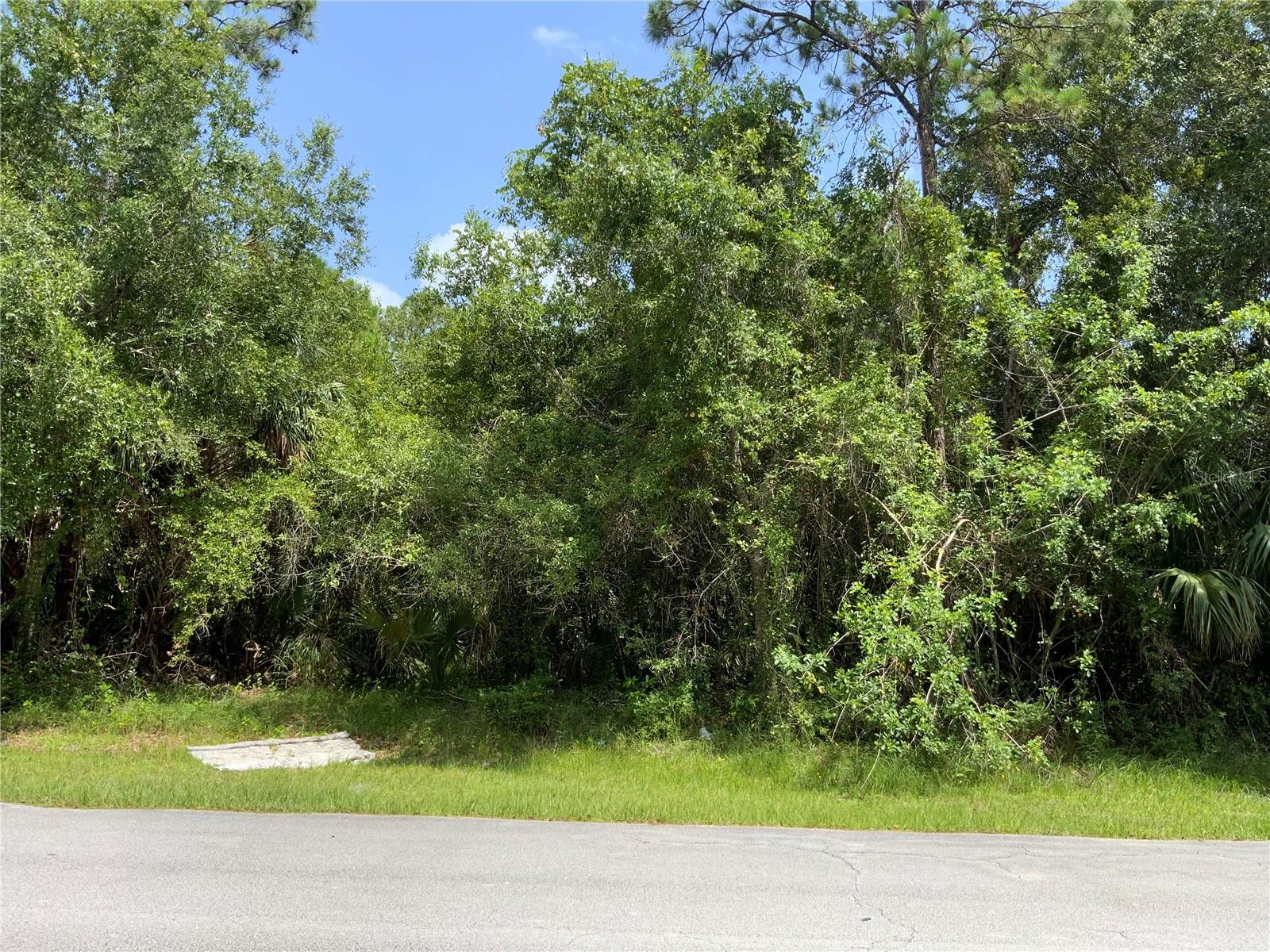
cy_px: 476
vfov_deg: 48.2
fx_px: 1064
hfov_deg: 61.7
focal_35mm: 29
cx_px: 635
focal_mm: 3
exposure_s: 1/842
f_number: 1.8
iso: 16
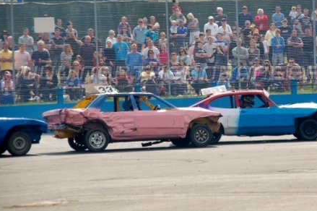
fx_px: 1828
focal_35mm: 208
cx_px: 223
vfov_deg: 6.6
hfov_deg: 9.9
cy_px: 75
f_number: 5.6
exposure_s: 1/1000
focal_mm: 95
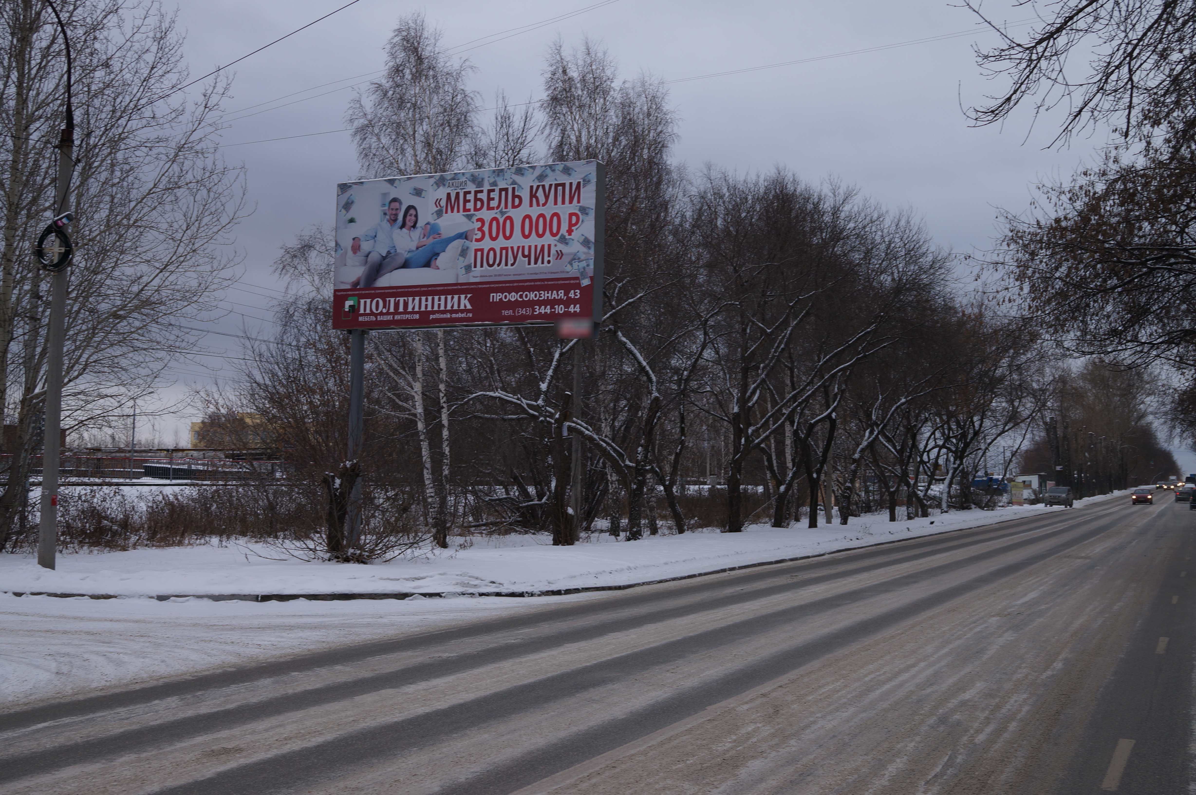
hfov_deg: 43.6
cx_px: 598
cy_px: 398
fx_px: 1493
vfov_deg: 29.8
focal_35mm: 45
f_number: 5.6
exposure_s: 1/80
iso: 100
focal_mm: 30
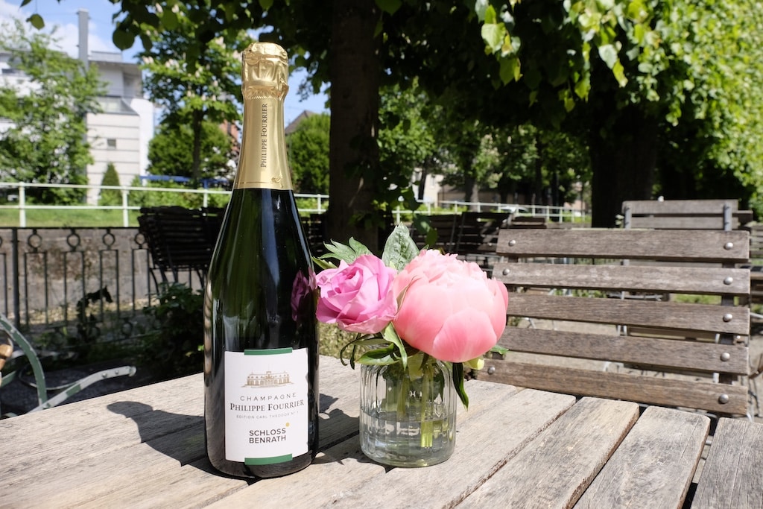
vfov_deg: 45.0
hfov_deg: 63.7
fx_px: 615
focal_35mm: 29
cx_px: 382
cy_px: 254
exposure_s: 1/350
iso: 400
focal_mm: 19.5
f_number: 8
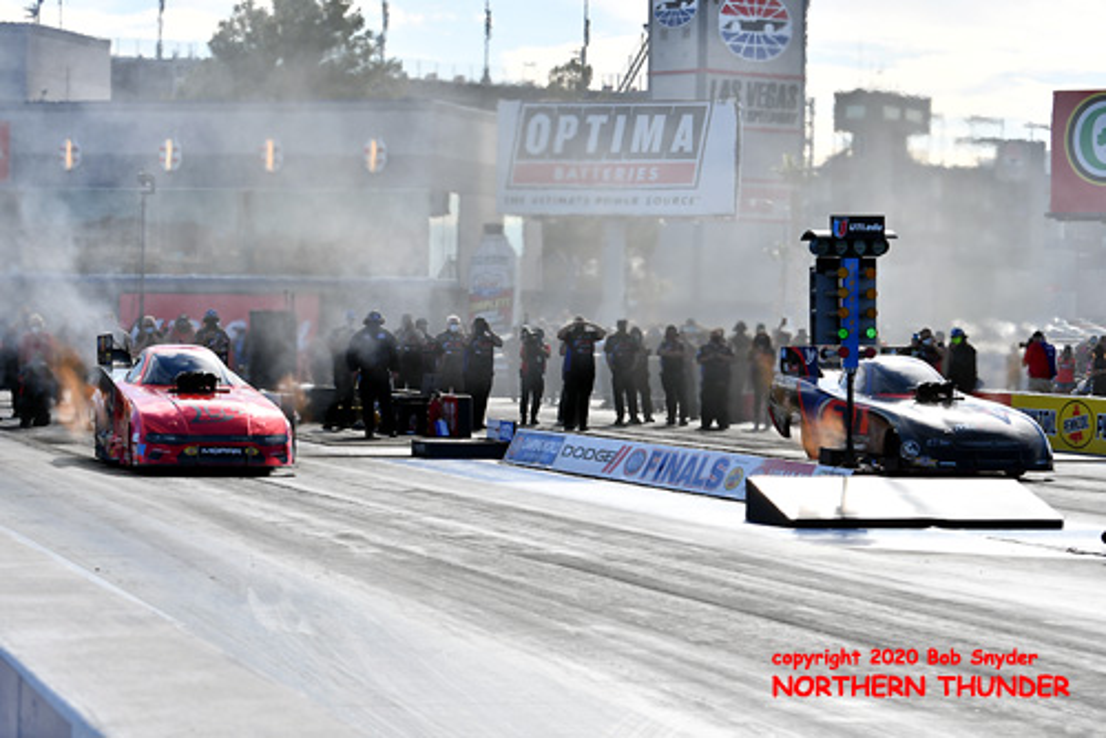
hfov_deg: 19.4
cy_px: 369
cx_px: 553
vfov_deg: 13.1
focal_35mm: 105
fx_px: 3228
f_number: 5.6
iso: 160
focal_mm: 70
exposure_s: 1/800
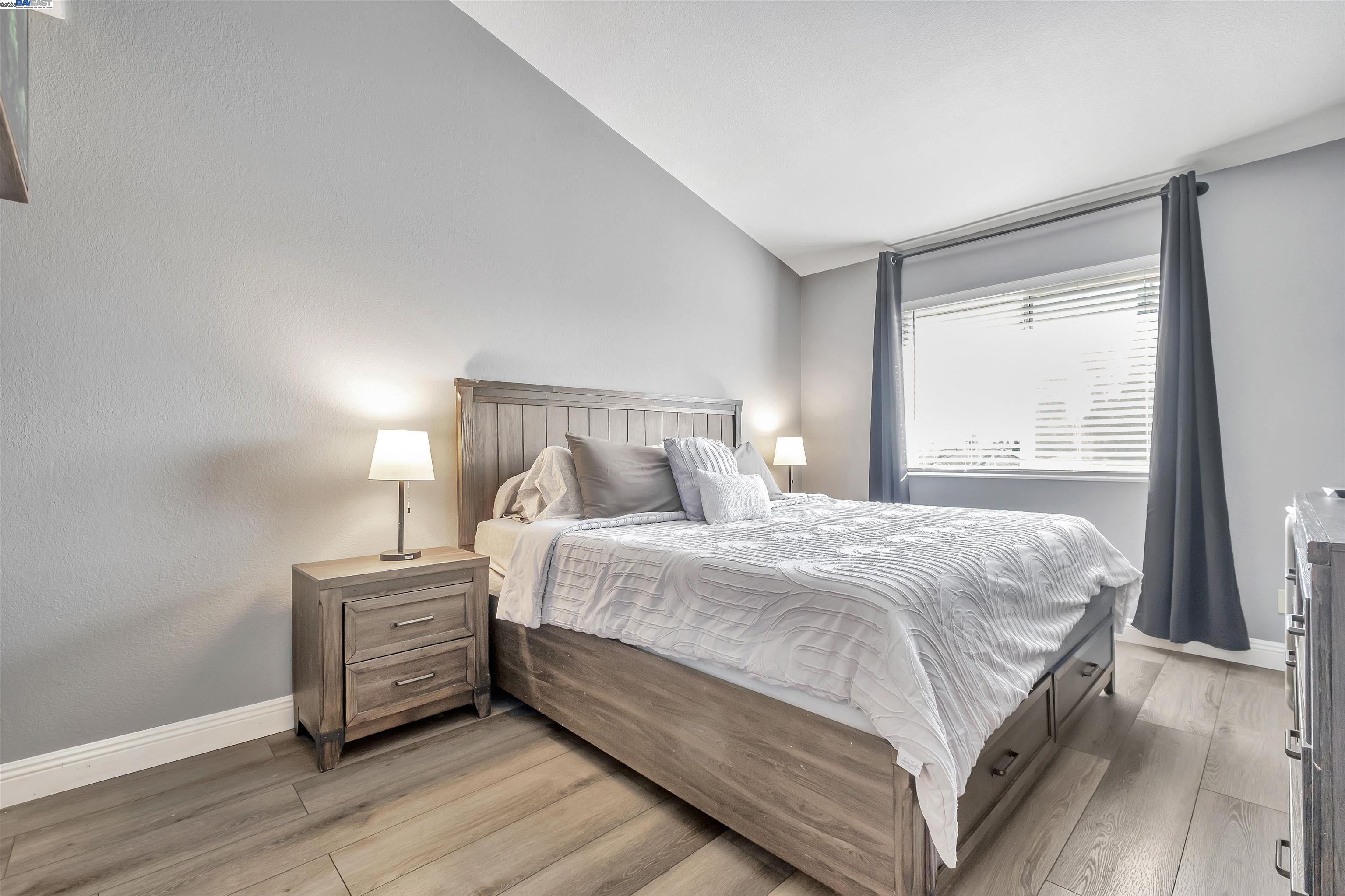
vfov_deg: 77.3
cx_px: 672
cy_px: 448
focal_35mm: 15
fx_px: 560
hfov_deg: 100.4
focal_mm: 10
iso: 160
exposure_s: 1/6
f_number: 8
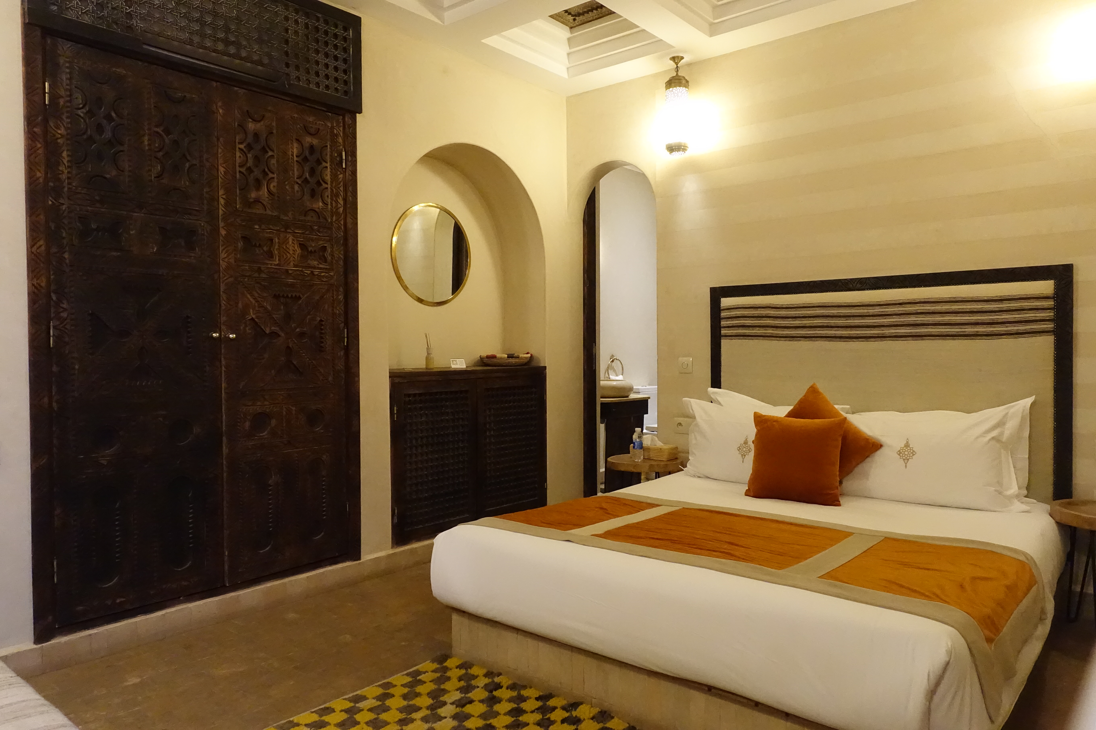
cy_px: 365
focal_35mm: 24
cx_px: 548
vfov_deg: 53.1
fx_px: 731
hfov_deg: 73.7
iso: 4000
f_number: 5
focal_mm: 8.8
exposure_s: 1/30
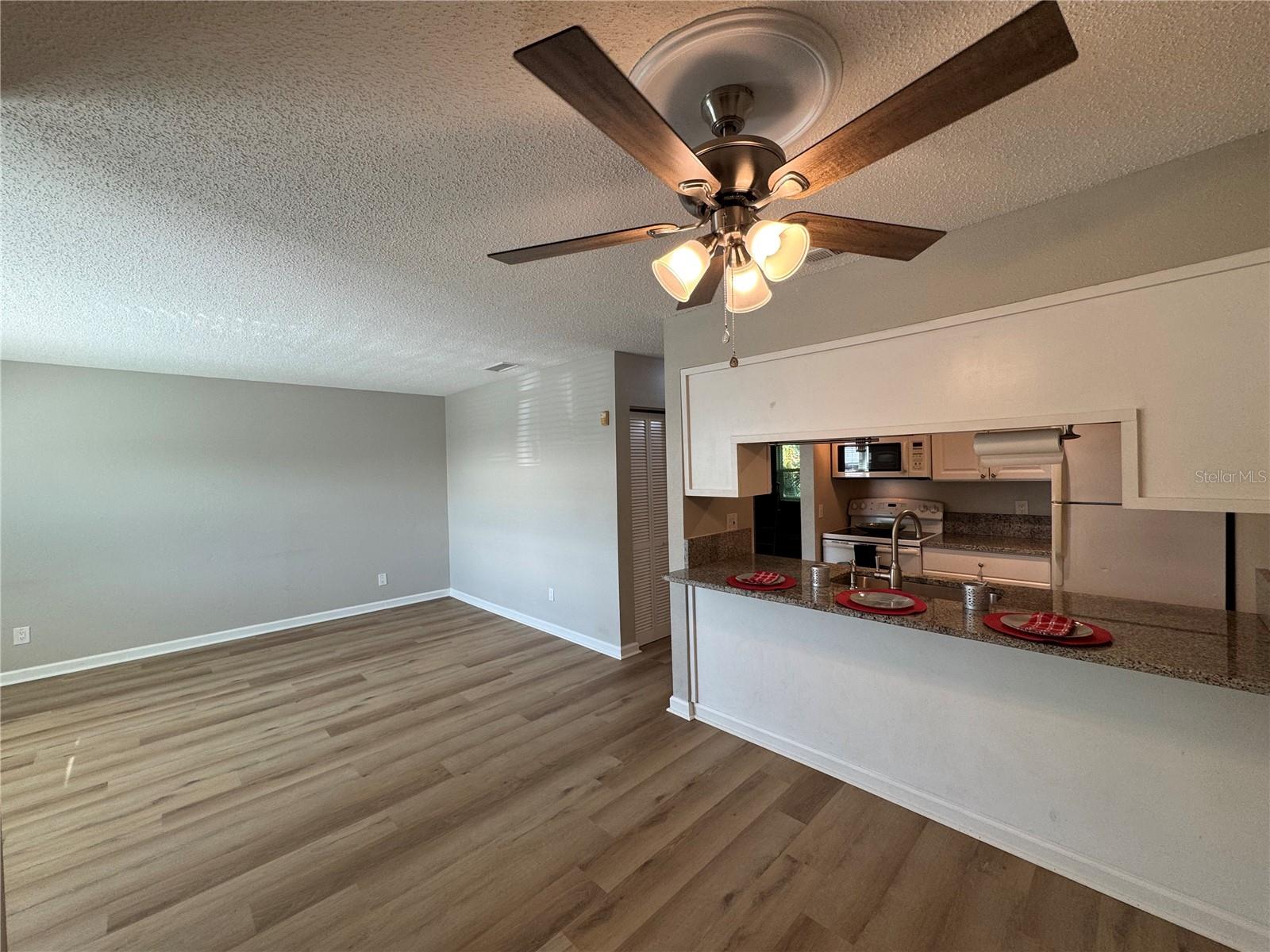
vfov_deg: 85.7
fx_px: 514
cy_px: 476
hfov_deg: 102.1
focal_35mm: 14
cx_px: 635
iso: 125
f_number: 2.2
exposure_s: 1/120
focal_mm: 2.22
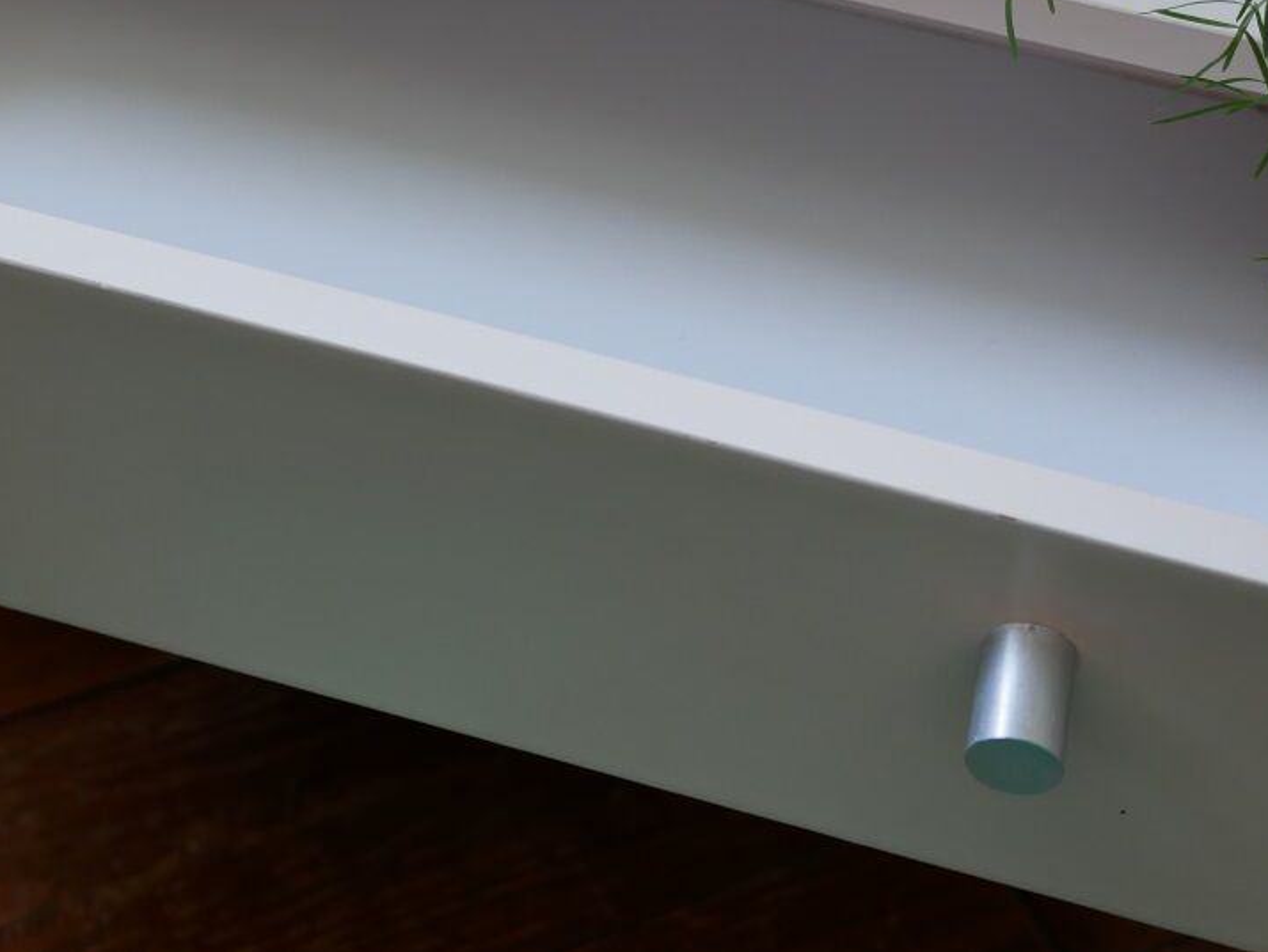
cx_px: 471
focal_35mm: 72
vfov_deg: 20.1
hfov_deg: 26.9
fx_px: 2638
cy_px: 100
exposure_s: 1/160
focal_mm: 20
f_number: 2
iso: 200
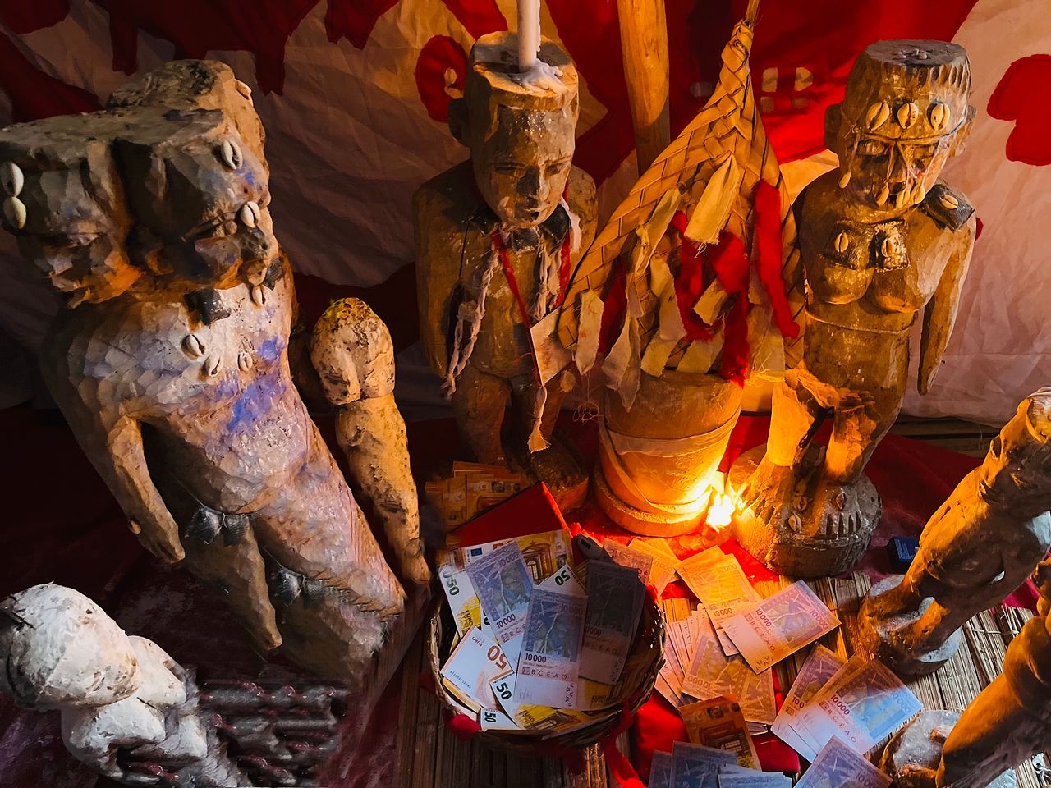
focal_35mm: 26
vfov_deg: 53.1
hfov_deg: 67.3
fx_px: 789
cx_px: 526
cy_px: 394
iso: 800
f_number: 1.6
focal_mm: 5.1
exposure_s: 1/30
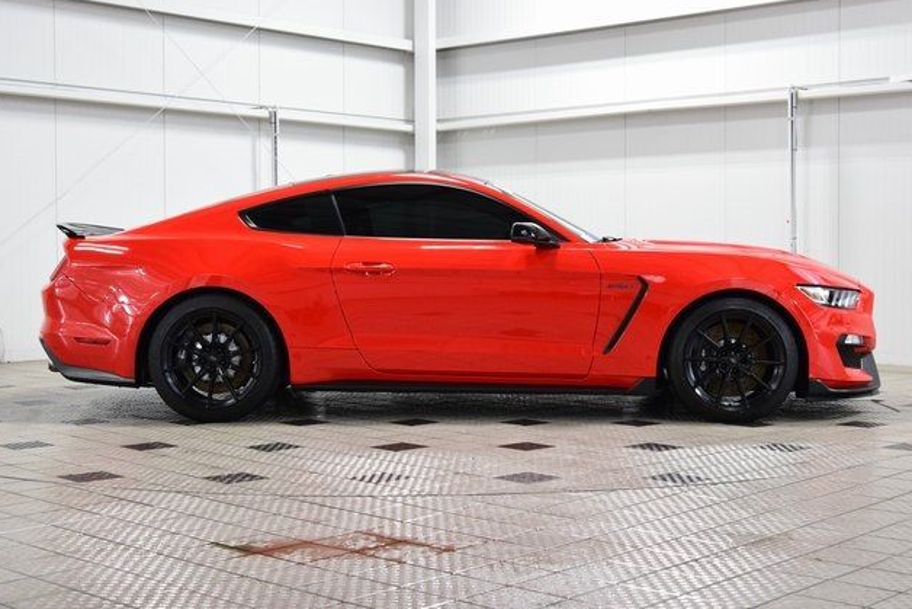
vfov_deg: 25.3
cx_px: 459
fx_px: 1356
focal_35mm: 54
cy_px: 303
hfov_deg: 37.2
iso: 1600
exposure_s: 1/60
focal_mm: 35
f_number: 5.6
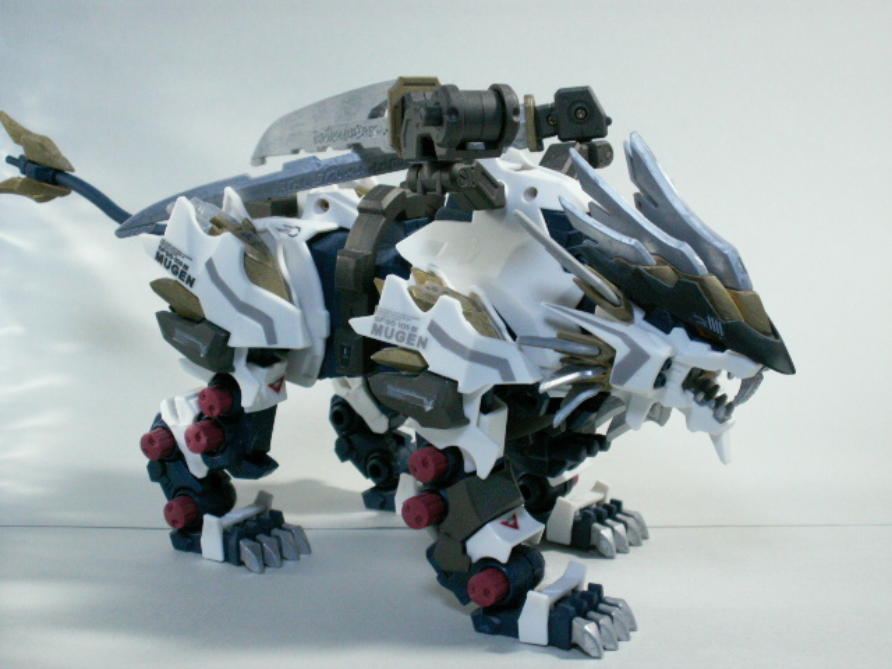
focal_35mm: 62
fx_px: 1598
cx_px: 446
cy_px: 334
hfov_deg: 31.2
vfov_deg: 23.7
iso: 160
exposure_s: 1/25
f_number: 3.2
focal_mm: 10.28
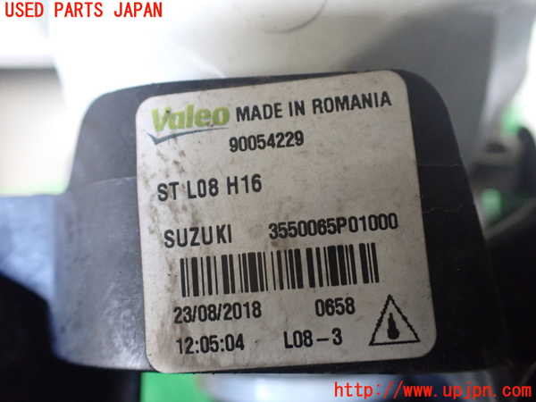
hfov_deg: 60.0
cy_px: 201
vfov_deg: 46.8
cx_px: 268
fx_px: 465
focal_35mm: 30
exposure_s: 1/80
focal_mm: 5.4
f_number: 2.3
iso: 800
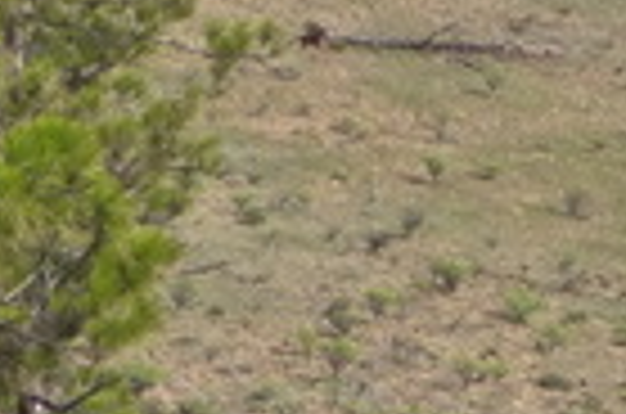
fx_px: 3869
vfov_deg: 6.0
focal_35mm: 223
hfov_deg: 9.1
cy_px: -396
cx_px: 885
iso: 400
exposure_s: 1/2000
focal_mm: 8.4
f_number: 3.2
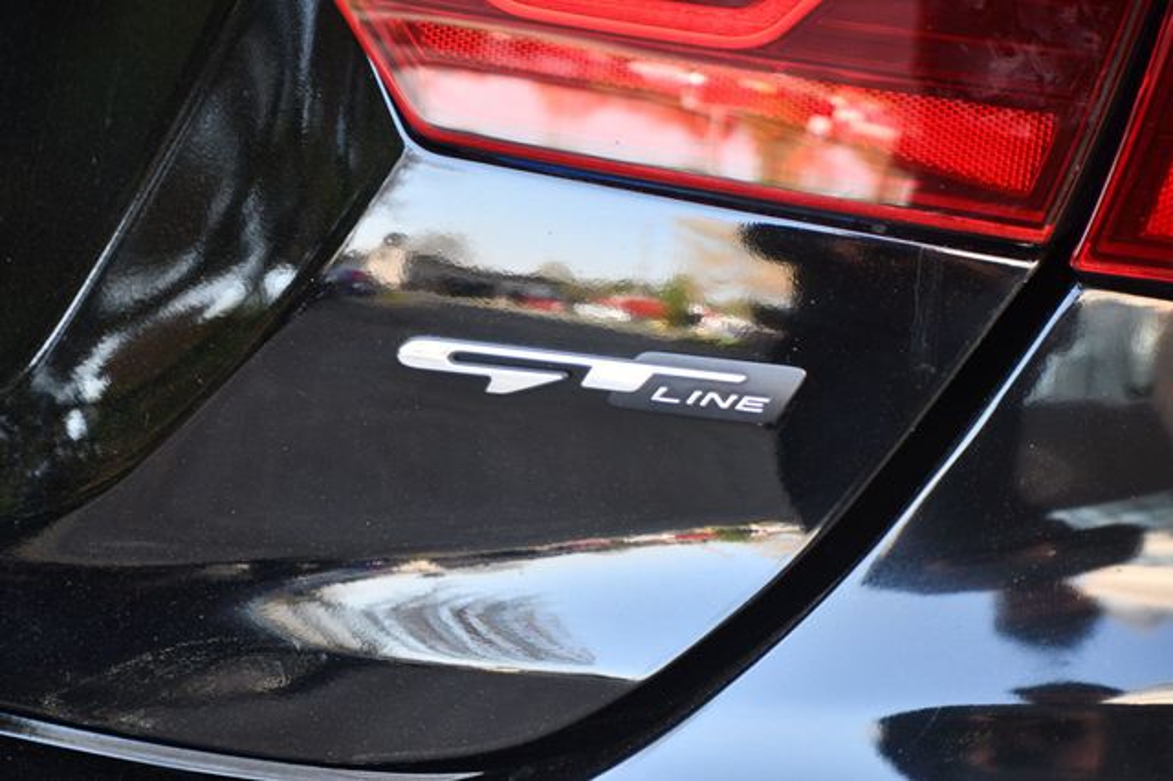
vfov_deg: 10.6
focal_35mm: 129
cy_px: 390
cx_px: 586
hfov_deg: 15.9
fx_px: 4201
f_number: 4.8
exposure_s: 1/200
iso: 800
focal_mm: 86
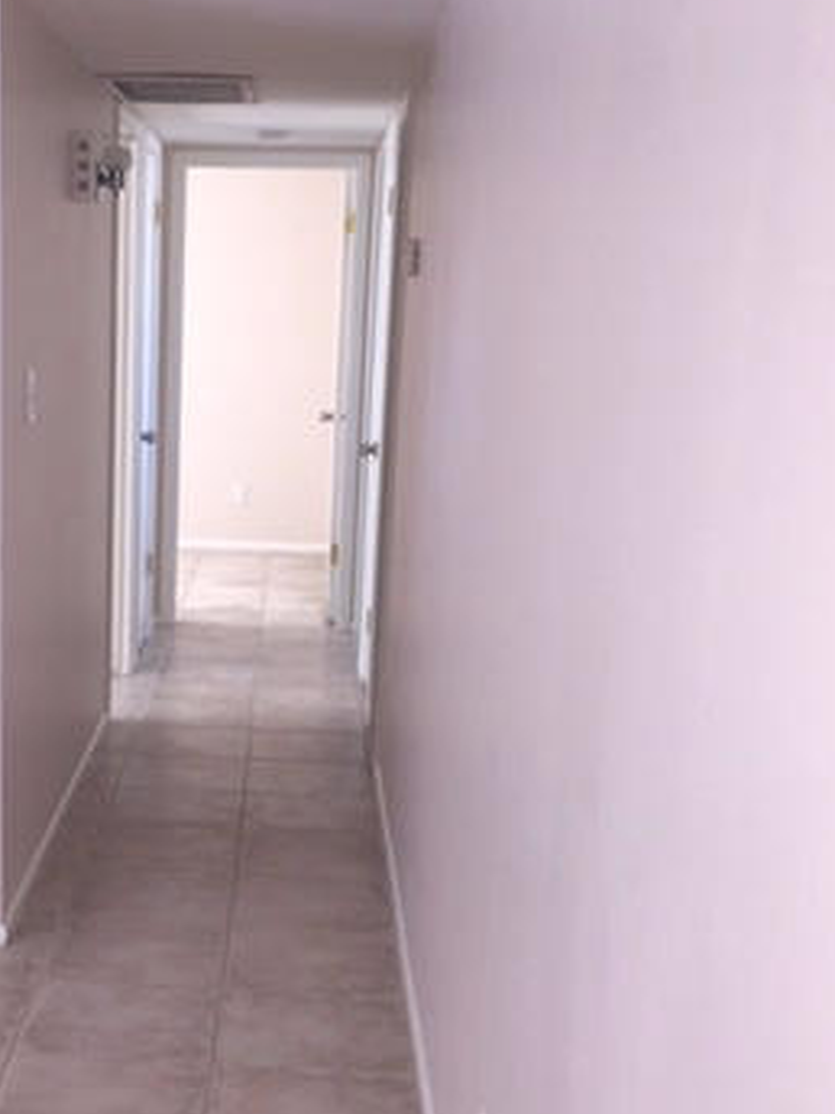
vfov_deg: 35.3
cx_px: 149
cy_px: 699
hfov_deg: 26.5
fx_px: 1737
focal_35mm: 54
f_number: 2.2
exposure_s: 1/30
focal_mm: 4.15
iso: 50
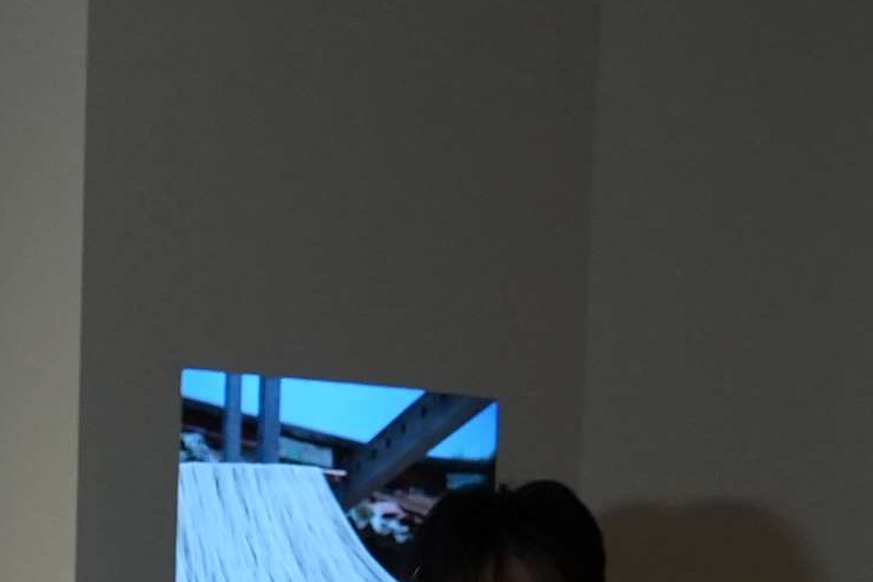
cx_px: -679
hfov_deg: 12.7
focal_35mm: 148
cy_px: 1546
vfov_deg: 8.3
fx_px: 3589
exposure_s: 1/60
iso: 1600
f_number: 4
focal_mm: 24
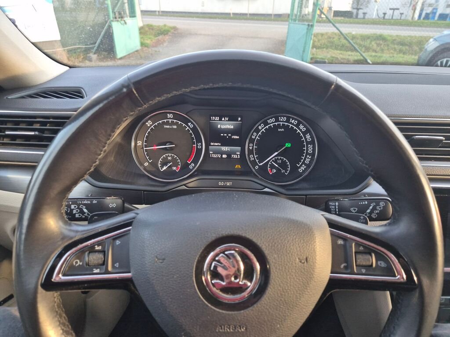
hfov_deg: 73.9
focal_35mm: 23
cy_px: 168
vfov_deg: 58.9
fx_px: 299
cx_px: 225
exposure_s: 1/180
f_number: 1.8
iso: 160
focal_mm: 5.4
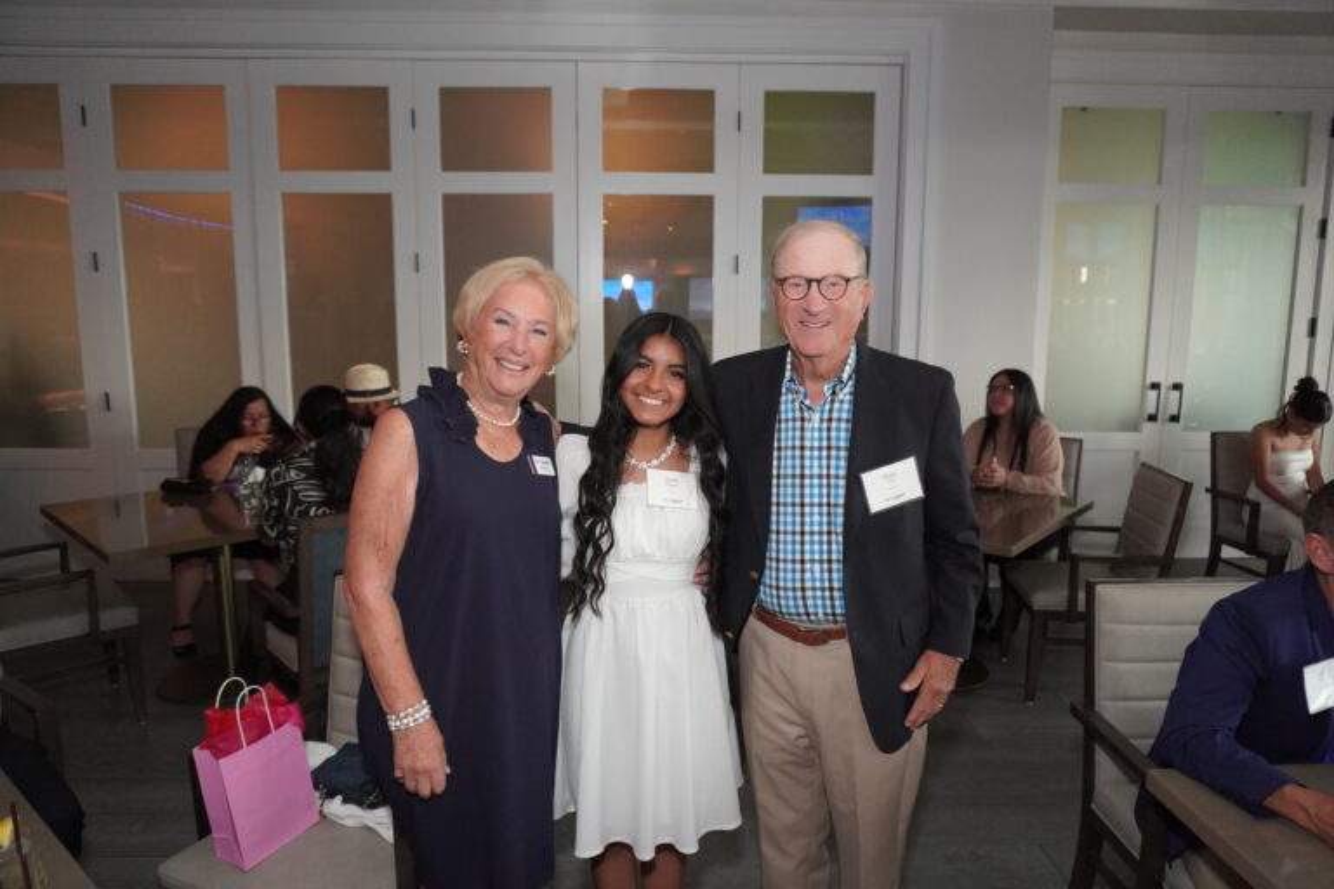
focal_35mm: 24
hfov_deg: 73.7
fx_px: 889
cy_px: 444
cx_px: 667
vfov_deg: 53.1
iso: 3200
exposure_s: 1/125
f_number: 3.5
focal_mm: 16
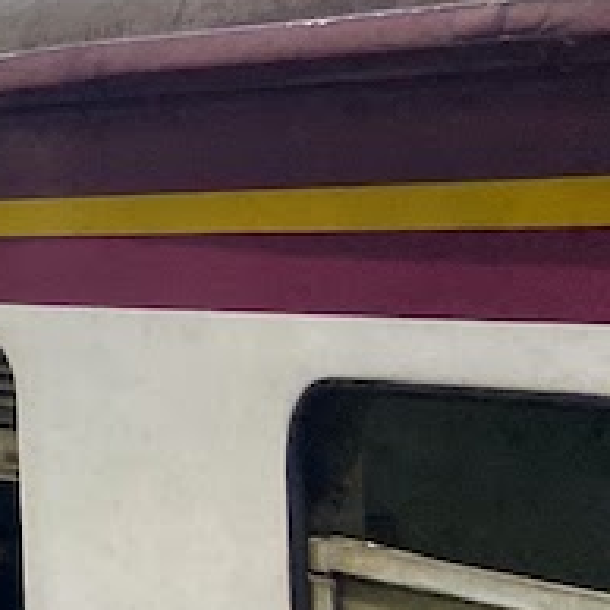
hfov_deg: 10.2
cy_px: -47
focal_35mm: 142
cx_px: -972
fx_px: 2831
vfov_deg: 12.1
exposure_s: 1/3125
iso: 32
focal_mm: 4.25
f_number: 1.8
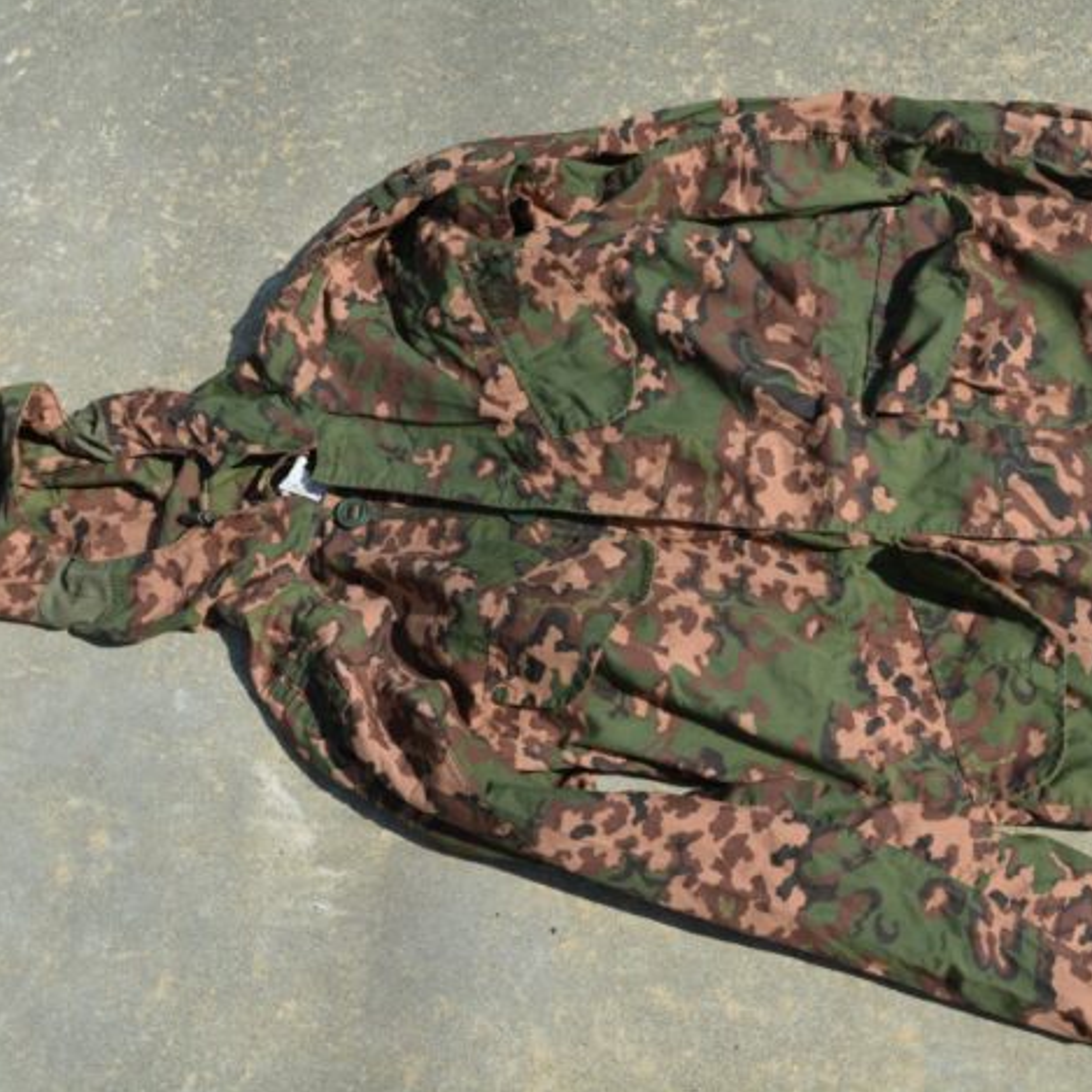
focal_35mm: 47
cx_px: 682
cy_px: 540
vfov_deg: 36.1
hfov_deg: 35.9
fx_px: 1677
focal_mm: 24
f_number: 8
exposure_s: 1/250
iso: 100
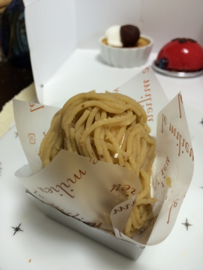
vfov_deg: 61.6
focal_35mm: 29
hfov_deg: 48.3
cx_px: 102
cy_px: 135
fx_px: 227
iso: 50
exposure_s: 1/30
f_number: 2.2
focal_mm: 4.15
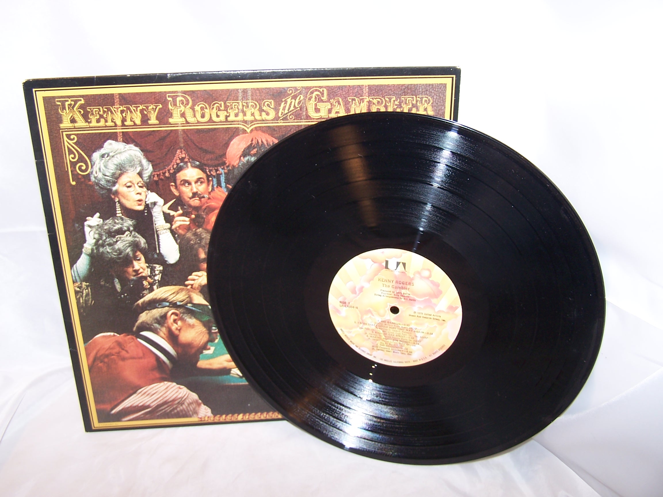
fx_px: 728
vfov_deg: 37.7
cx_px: 332
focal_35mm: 38
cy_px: 248
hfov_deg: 49.0
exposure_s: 1/60
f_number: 2.8
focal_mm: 6.3
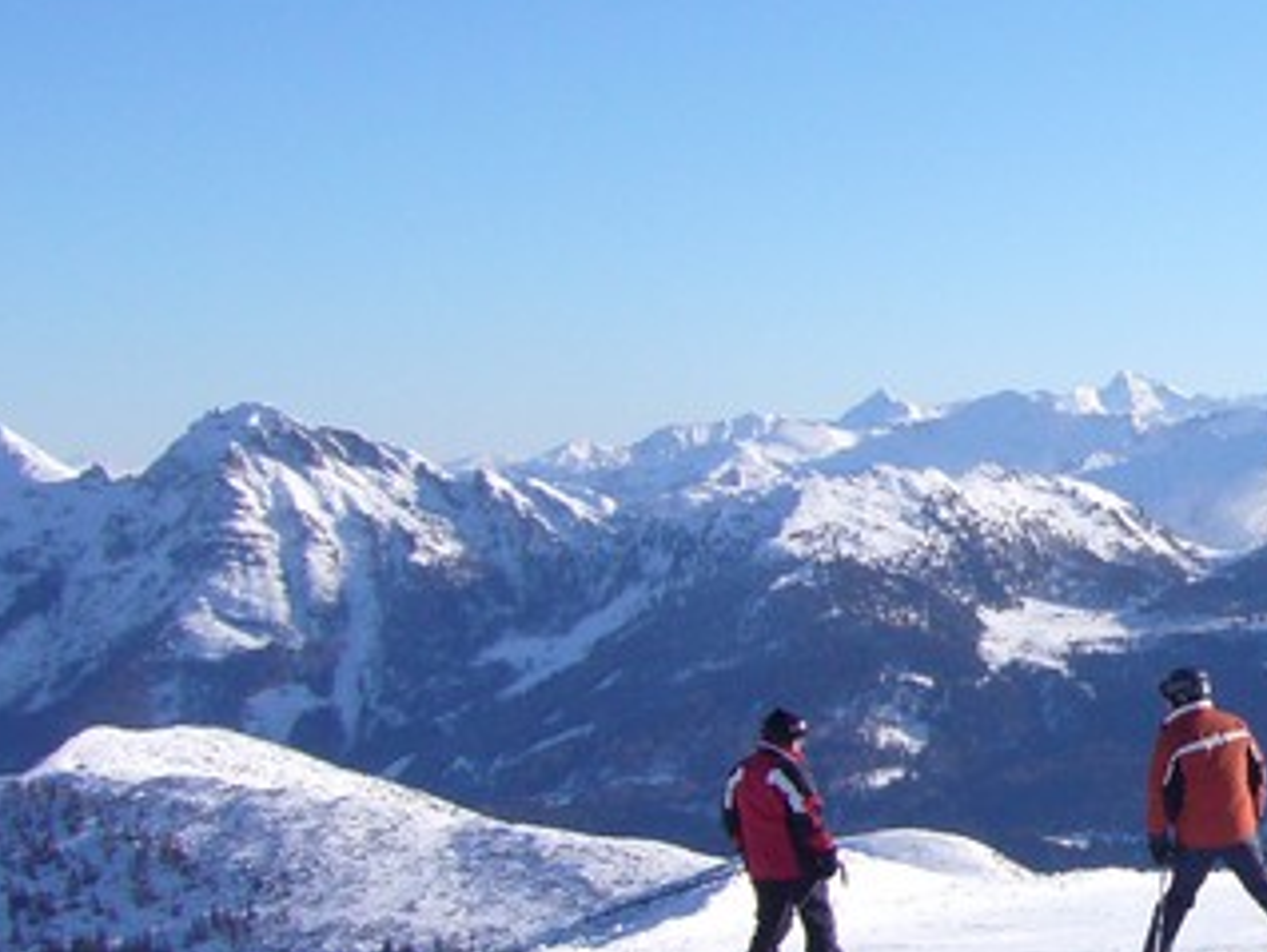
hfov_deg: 21.2
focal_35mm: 88
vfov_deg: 16.7
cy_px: 673
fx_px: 3223
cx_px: 1387
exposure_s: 1/640
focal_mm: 5.8
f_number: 5.6
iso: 100
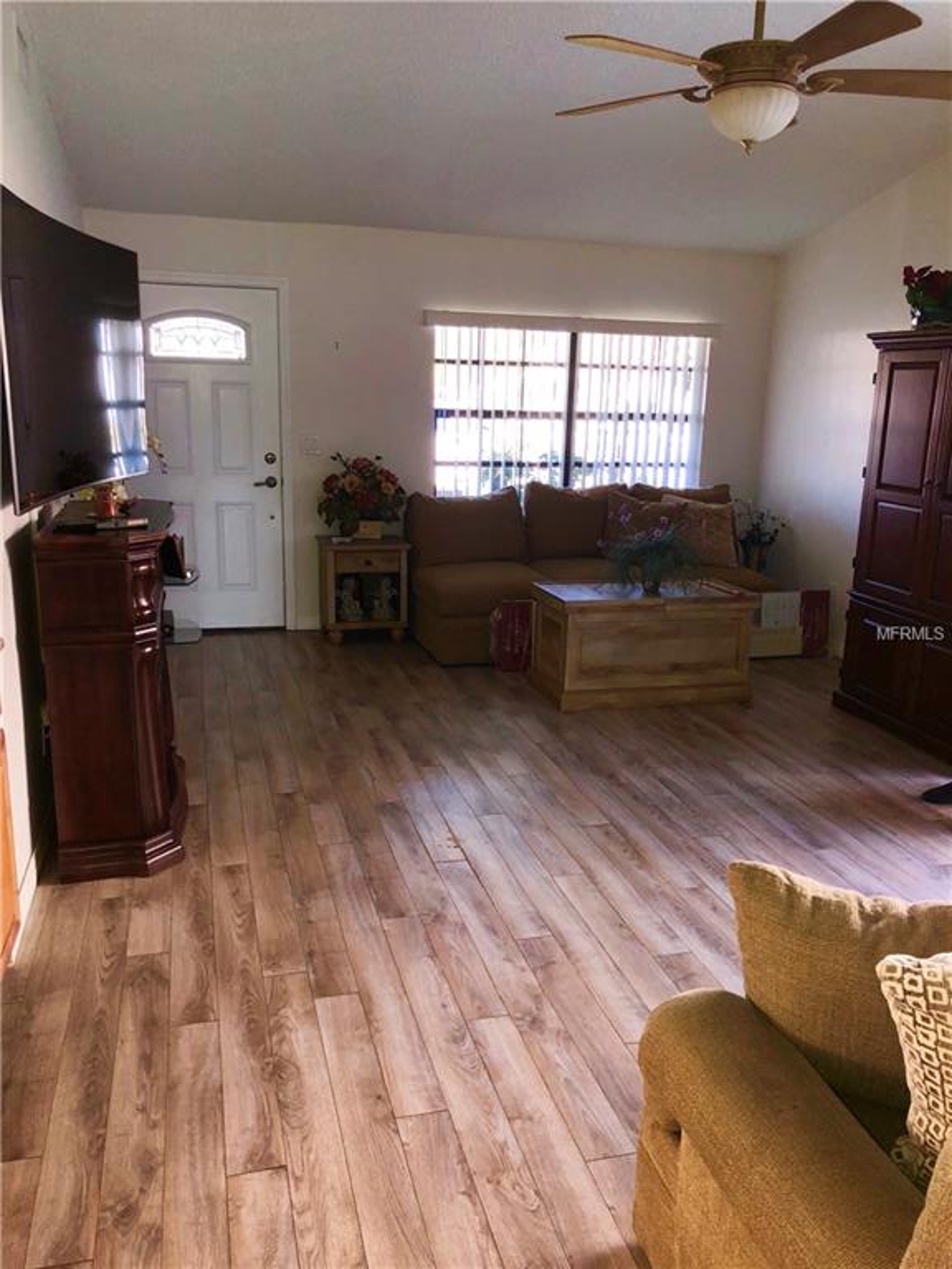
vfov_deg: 61.7
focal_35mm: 29
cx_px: 476
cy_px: 634
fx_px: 1063
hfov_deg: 48.2
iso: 80
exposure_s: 1/60
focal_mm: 3.99
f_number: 1.8
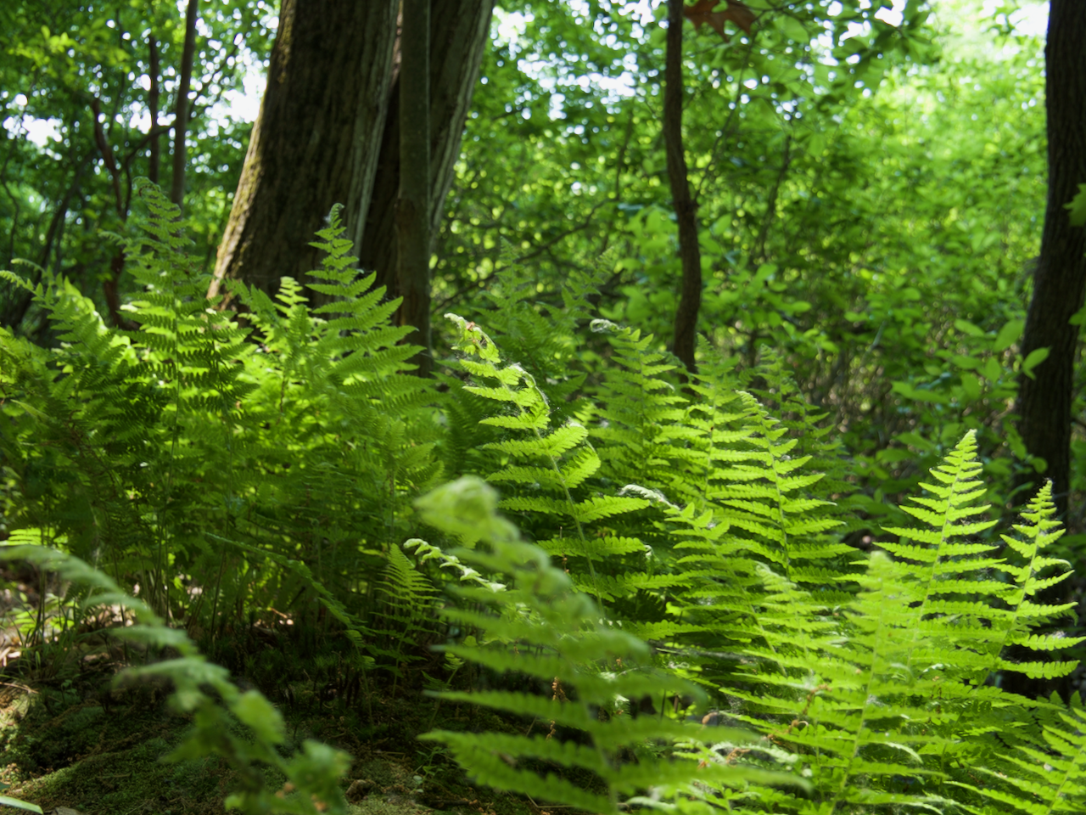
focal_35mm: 40
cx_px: 543
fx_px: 1255
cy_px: 408
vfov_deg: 36.0
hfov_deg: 46.8
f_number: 4.1
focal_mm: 20
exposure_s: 1/100
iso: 200
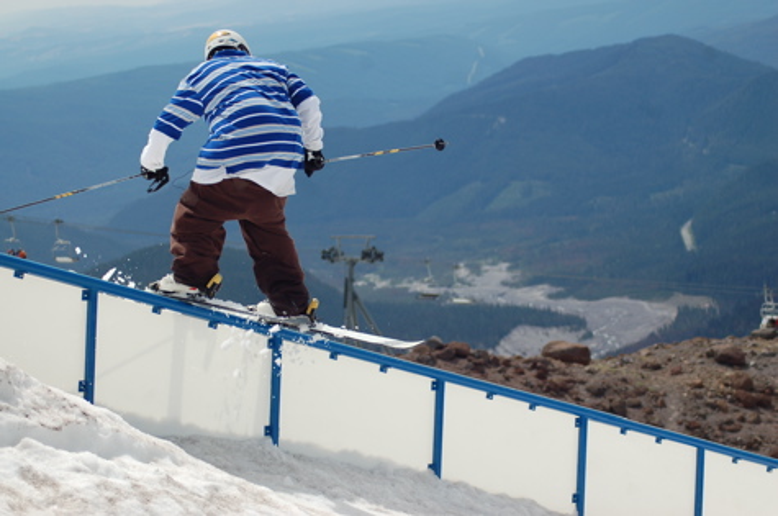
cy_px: 258
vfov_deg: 13.0
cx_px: 389
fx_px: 2265
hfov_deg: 19.5
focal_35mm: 105
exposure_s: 1/1250
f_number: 5
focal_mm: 70
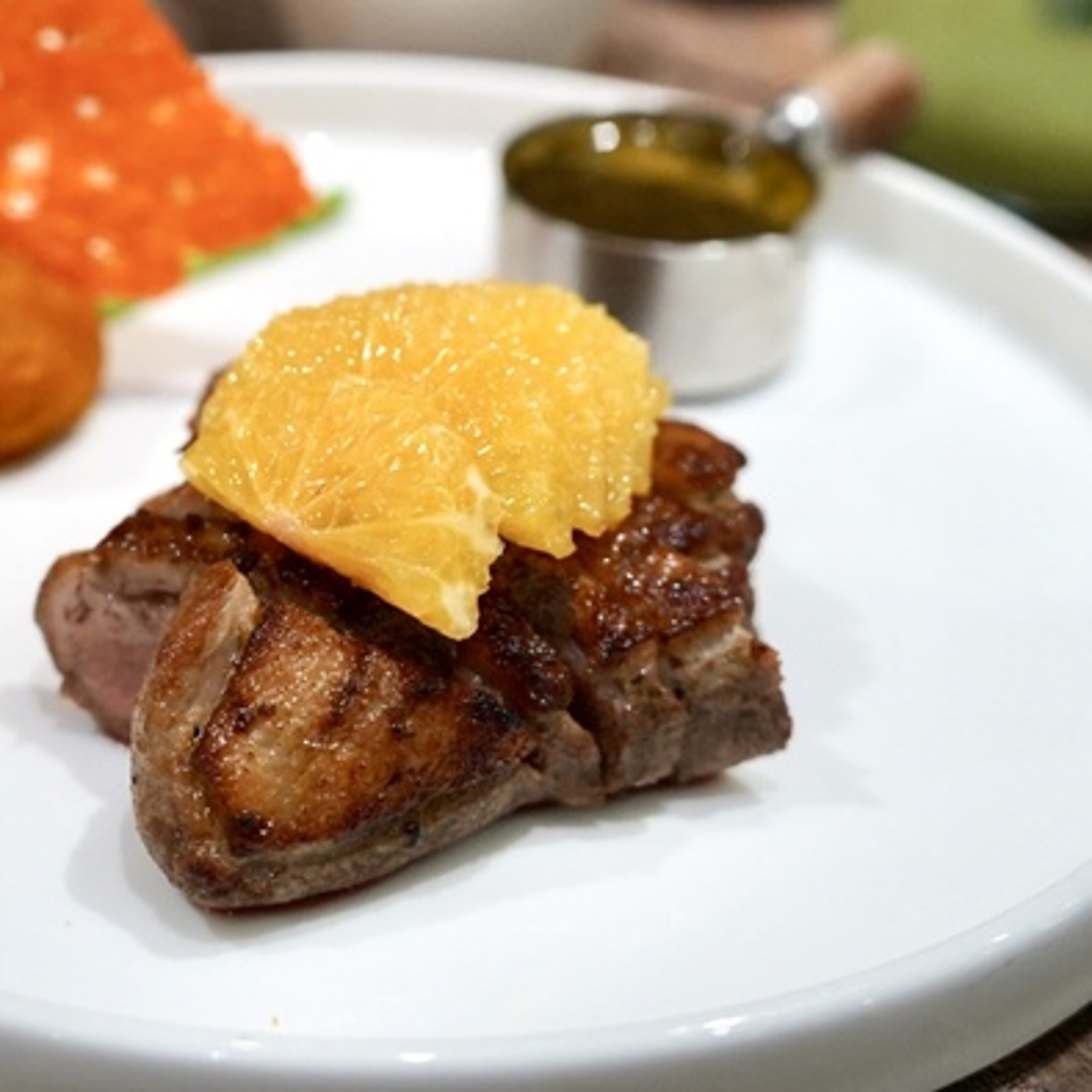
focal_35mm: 84
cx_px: 387
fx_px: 3013
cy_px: 326
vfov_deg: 20.4
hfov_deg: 20.5
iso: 1600
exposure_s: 1/160
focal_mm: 39.2
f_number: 3.2
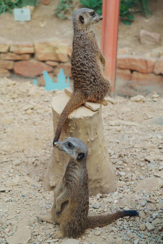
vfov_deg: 26.3
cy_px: 122
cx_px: 82
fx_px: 523
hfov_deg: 17.7
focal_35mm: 77
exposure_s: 1/50
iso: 200
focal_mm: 50
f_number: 5.6
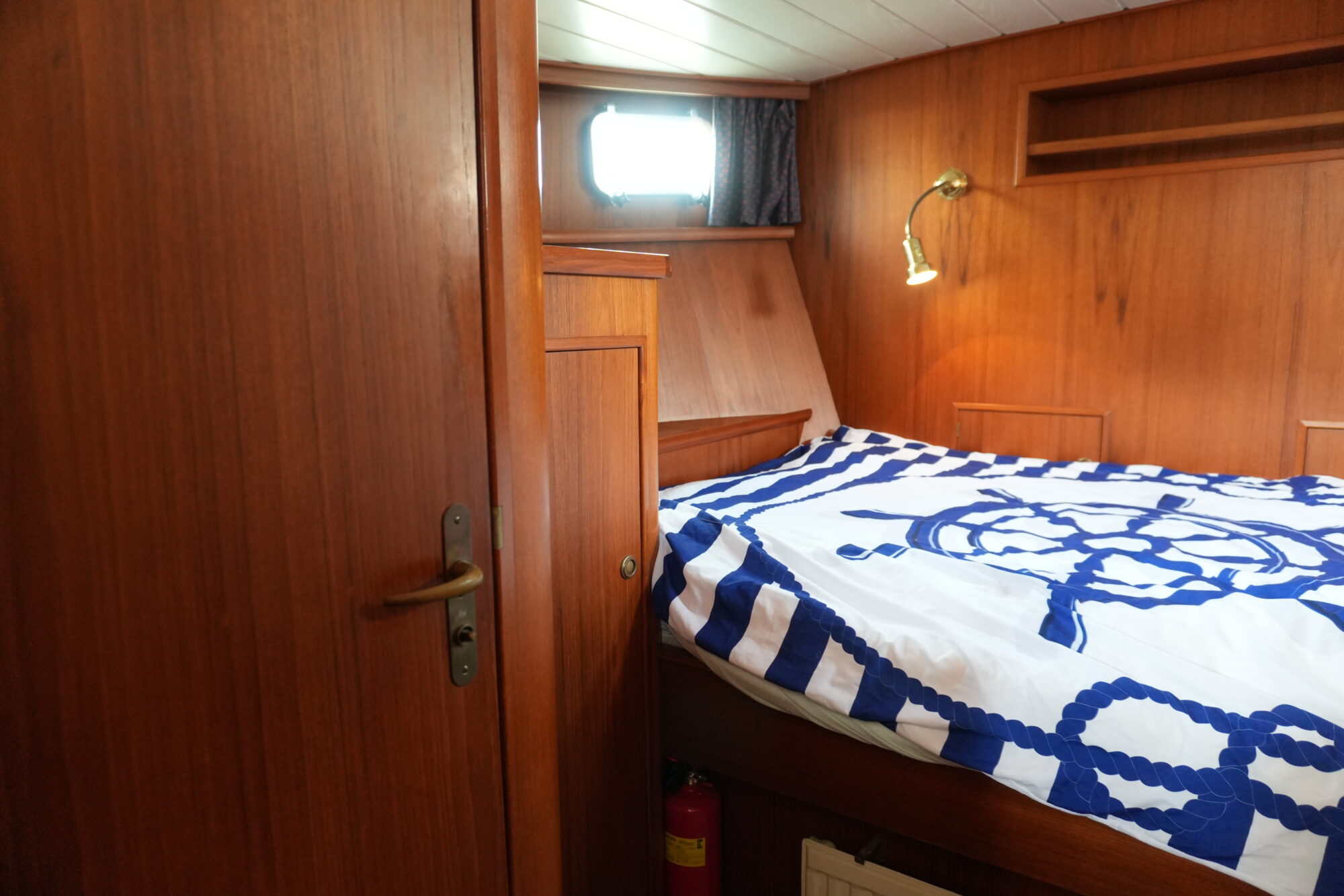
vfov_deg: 53.1
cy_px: 448
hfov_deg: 73.7
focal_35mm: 24
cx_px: 672
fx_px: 896
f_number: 3.5
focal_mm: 16
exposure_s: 1/80
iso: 2000
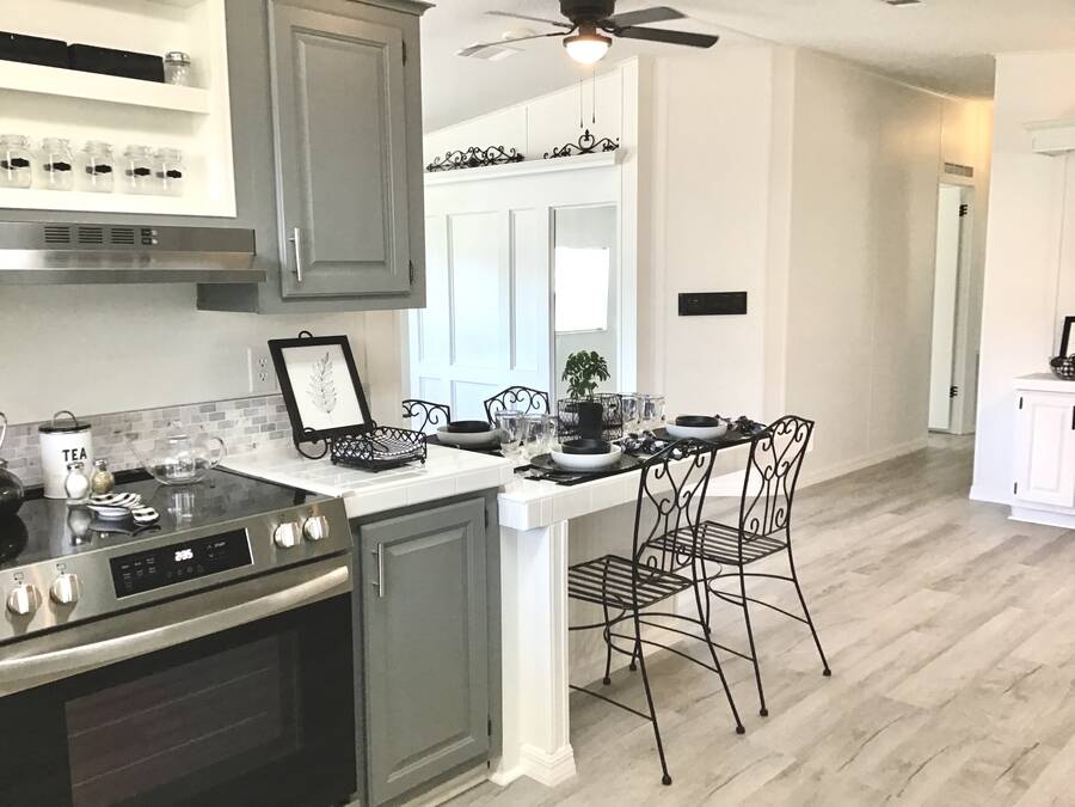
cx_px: 538
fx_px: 963
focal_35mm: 31
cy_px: 404
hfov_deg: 58.4
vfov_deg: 45.4
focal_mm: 3.3
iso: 32
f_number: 2.4
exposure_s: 1/30
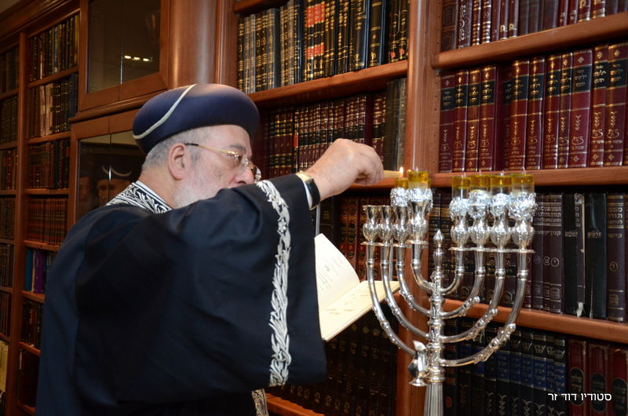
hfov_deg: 46.5
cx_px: 314
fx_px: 731
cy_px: 208
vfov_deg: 31.8
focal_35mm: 42
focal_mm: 28
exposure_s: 1/160
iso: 1600
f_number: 4
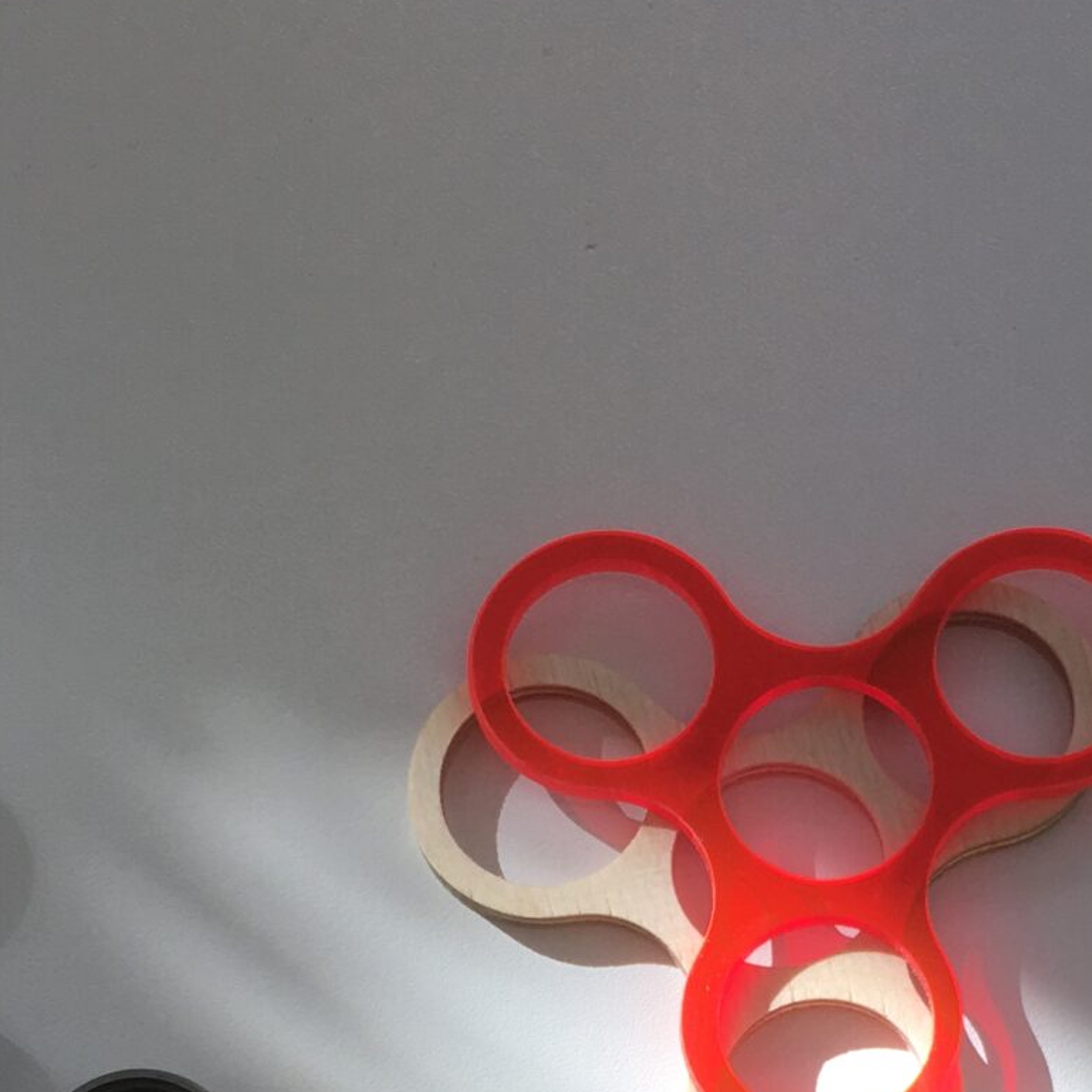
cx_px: 744
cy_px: 1453
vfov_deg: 18.8
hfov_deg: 20.3
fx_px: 3034
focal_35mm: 85
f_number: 2.2
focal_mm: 4.15
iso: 25
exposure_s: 1/206
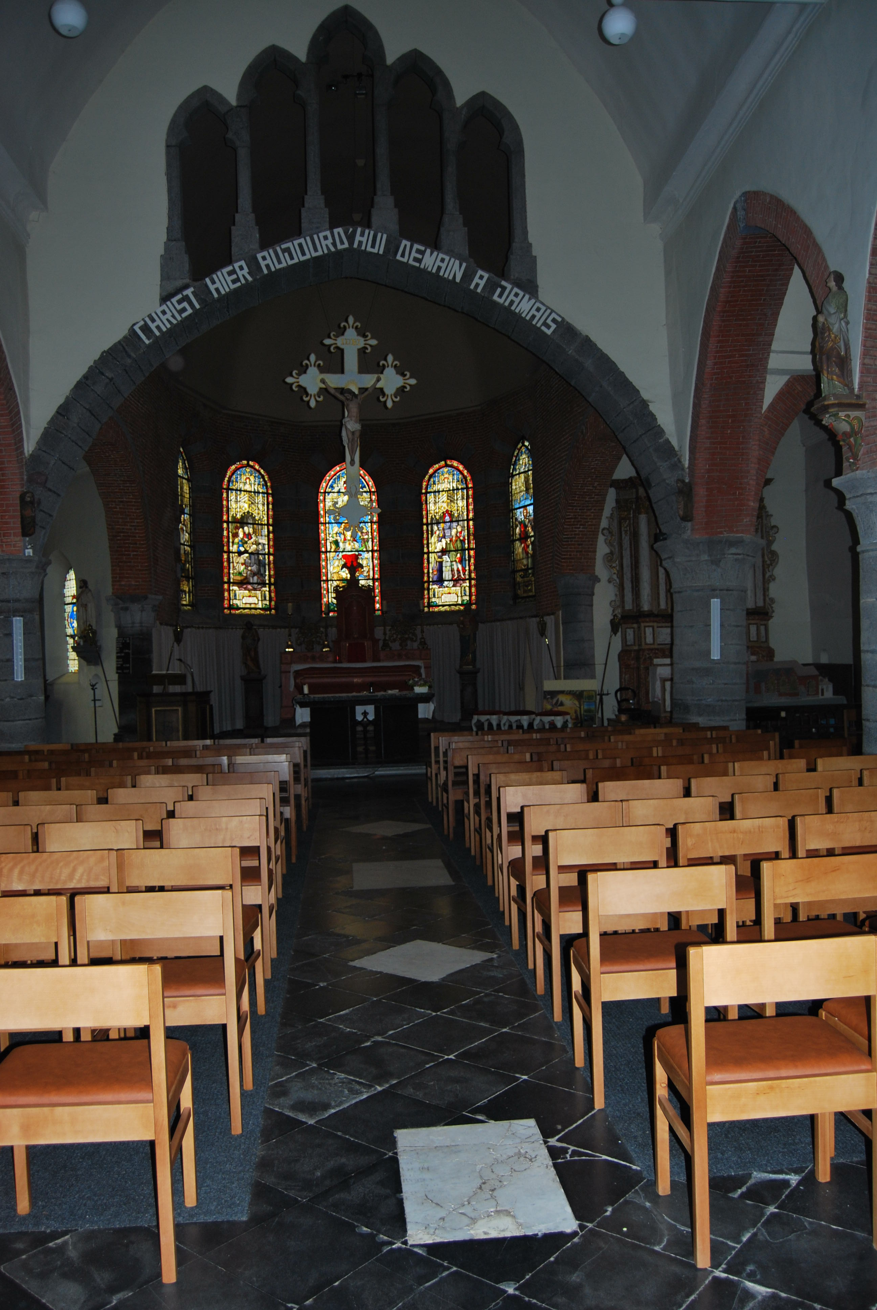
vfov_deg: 67.3
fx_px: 984
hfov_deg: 48.0
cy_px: 655
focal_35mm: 27
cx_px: 438
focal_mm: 18
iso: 200
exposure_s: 1/60
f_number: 3.5
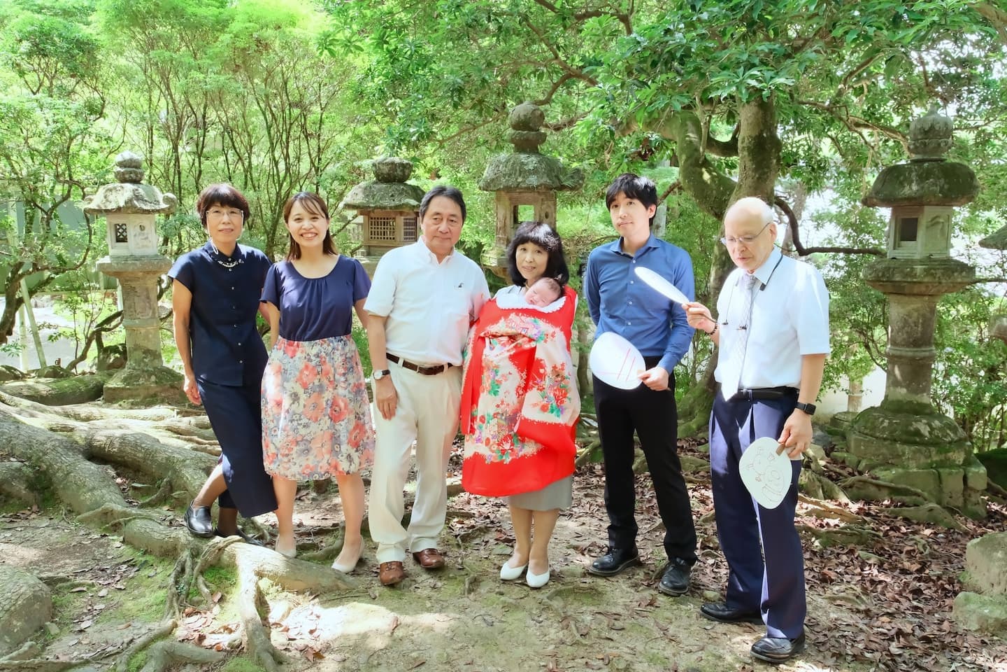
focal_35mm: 30
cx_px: 504
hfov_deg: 61.9
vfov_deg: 43.6
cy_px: 336
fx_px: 839
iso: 1600
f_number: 5.6
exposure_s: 1/125
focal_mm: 20
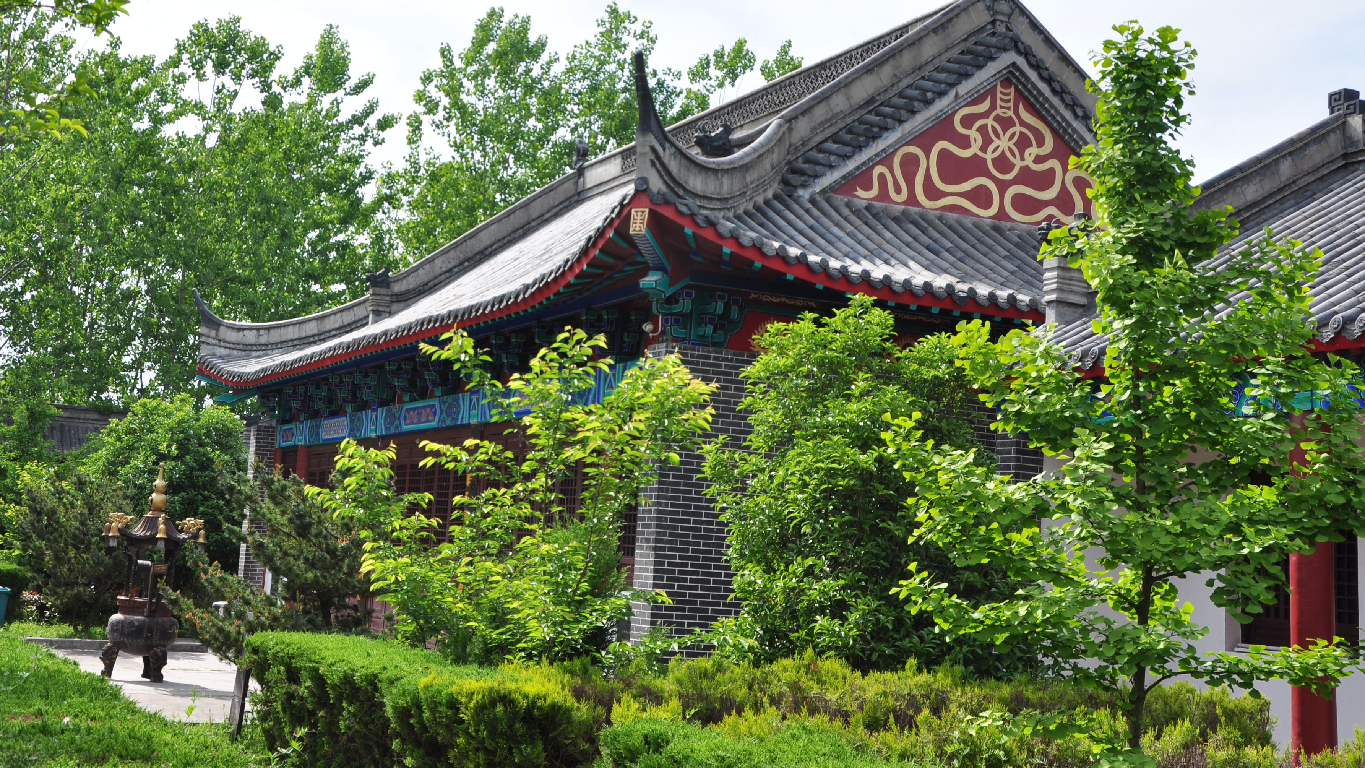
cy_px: 260
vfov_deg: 24.3
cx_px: 583
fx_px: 1774
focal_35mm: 49
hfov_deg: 42.0
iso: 200
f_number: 10
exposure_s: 1/250
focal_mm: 26
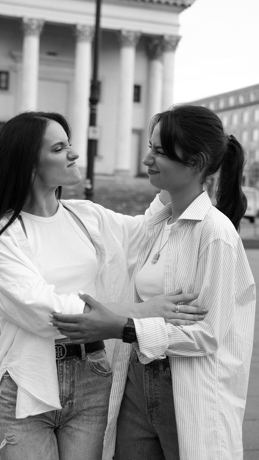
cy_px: 228
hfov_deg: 21.4
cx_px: 111
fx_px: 684
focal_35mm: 56
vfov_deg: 37.2
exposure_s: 1/640
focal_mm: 35
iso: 160
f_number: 2.8
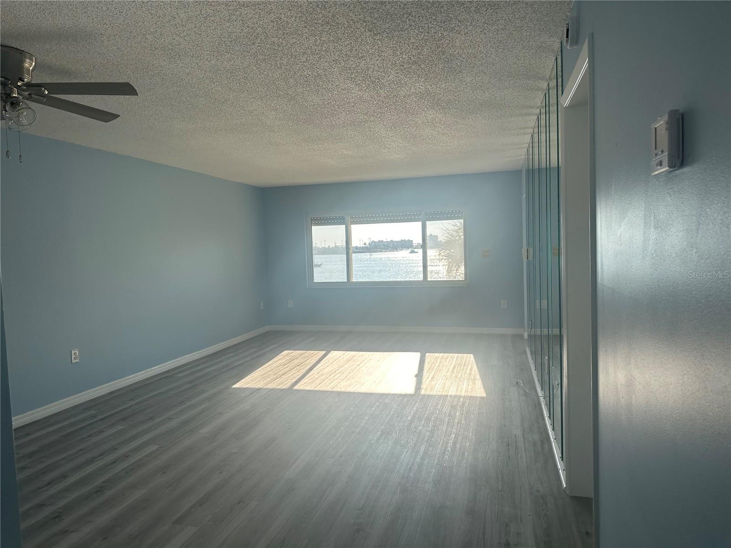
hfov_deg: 71.6
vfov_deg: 56.8
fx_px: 507
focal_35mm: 24
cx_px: 366
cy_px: 274
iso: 80
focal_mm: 6.86
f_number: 1.78
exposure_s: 1/1412
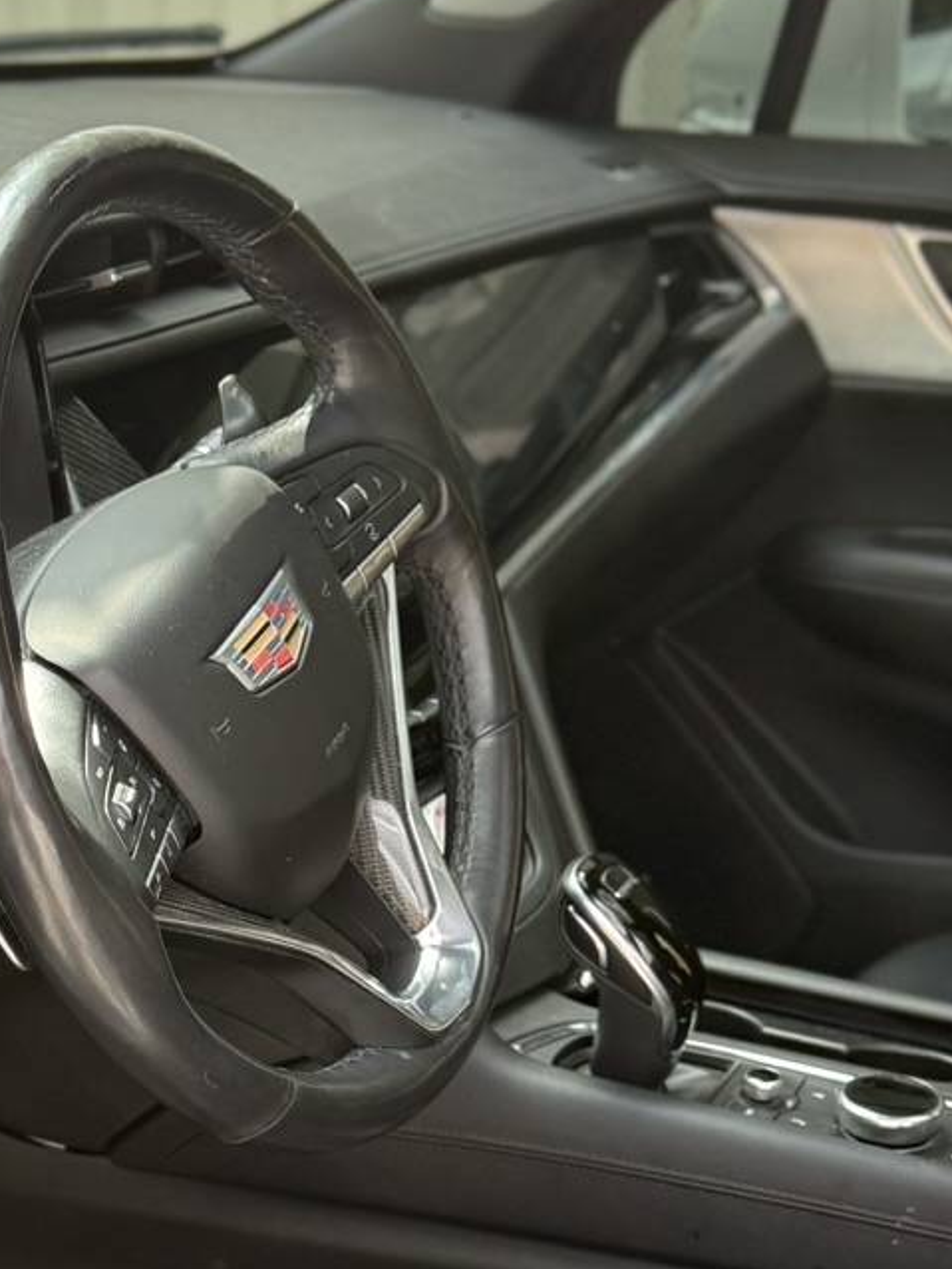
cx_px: 95
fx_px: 2822
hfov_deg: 18.8
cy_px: 1024
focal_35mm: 77
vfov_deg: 24.9
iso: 100
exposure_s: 1/397
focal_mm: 6.76
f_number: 1.78
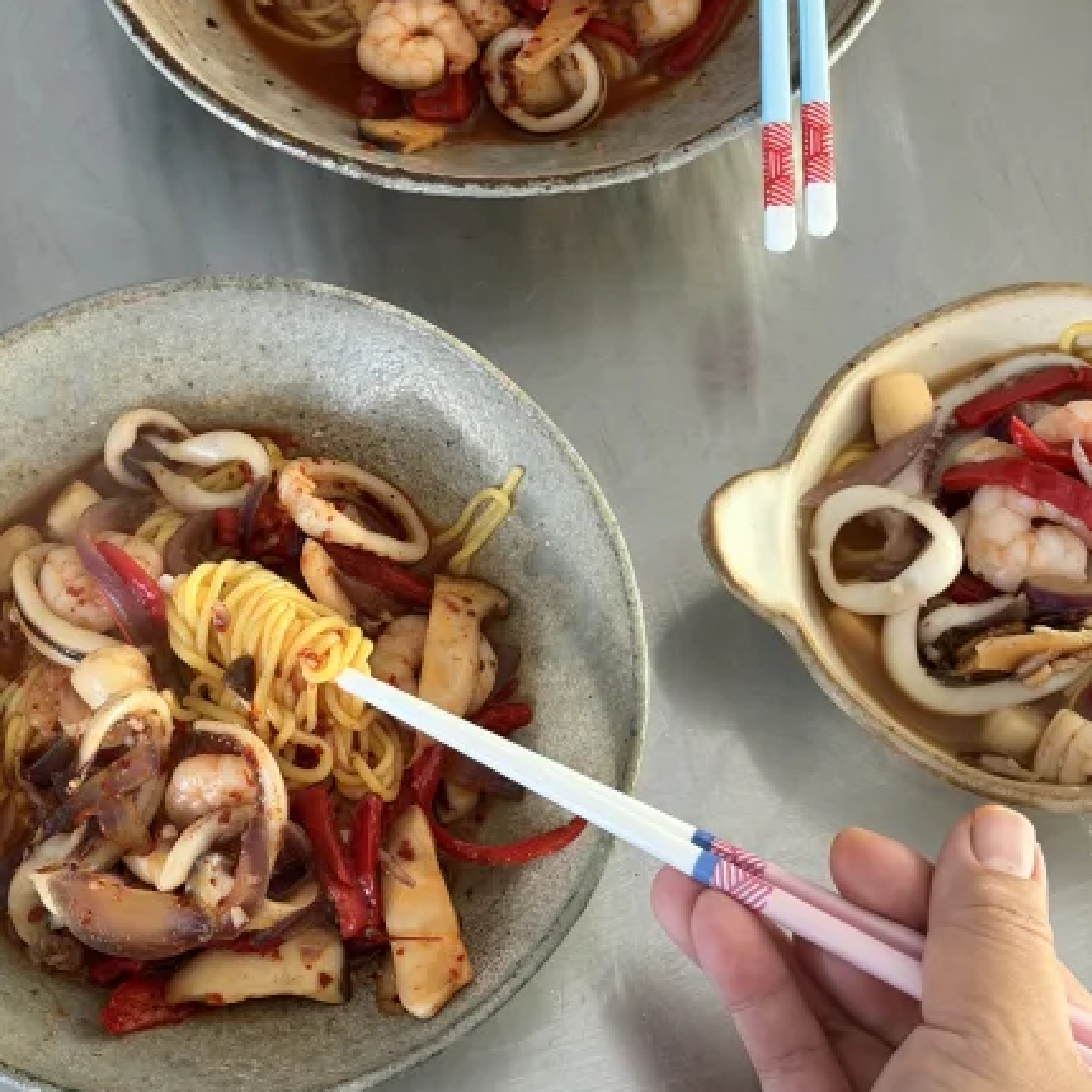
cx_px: 462
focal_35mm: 71
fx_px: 2534
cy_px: 373
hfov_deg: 24.3
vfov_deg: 24.2
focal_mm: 6.76
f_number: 1.78
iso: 500
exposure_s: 1/40
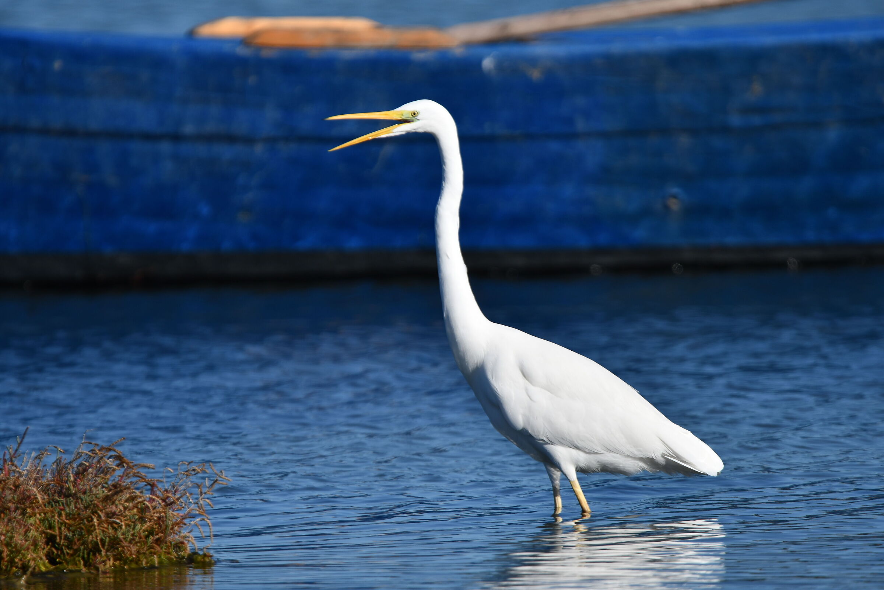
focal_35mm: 900
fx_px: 22098
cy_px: 295
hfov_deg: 2.3
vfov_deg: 1.5
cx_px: 442
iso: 100
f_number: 6.3
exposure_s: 1/1000
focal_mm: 600
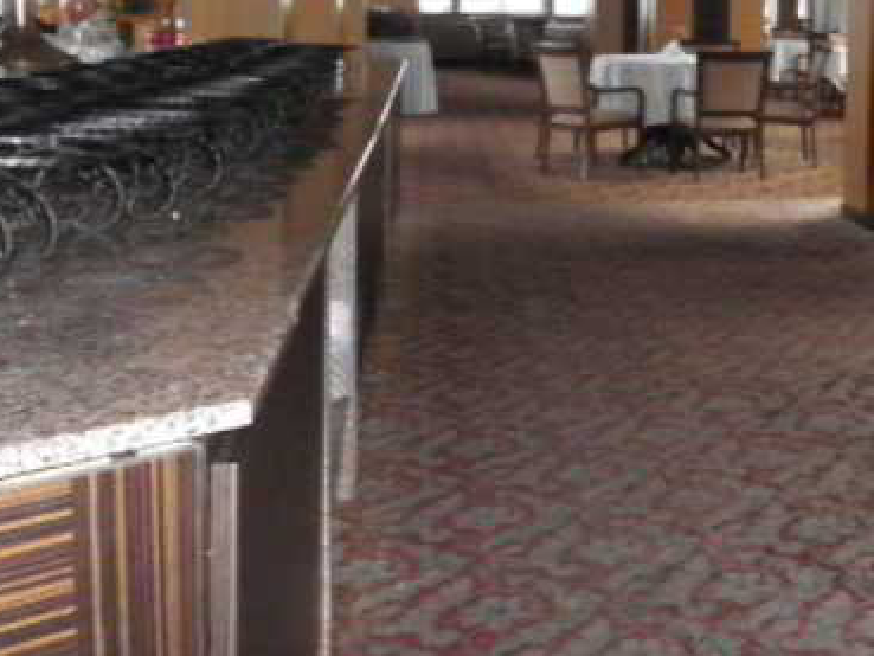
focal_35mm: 52
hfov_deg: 34.1
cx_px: 836
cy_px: 137
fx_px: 1313
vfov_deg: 27.5
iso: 800
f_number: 3.3
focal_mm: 4.3
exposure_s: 1/30
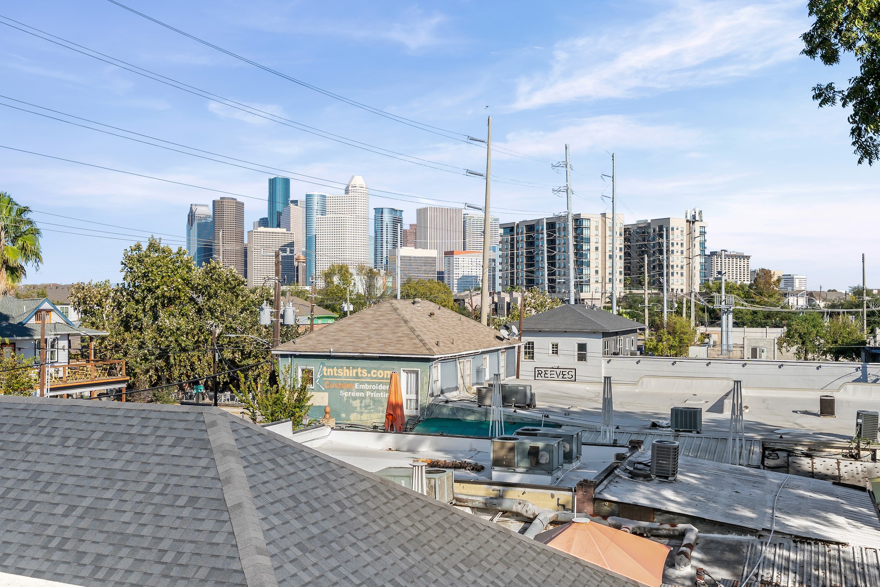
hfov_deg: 53.1
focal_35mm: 36
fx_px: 880
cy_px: 294
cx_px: 440
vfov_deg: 36.9
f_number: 8
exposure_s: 1/320
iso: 100
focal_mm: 24
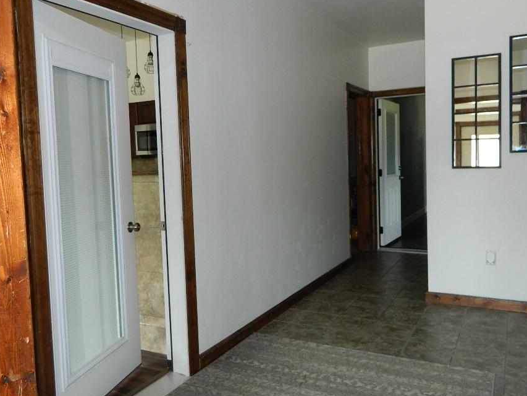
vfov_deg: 46.8
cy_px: 185
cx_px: 268
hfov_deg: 60.0
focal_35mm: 30
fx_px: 457
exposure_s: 1/30
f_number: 3.1
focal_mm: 4.5
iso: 200
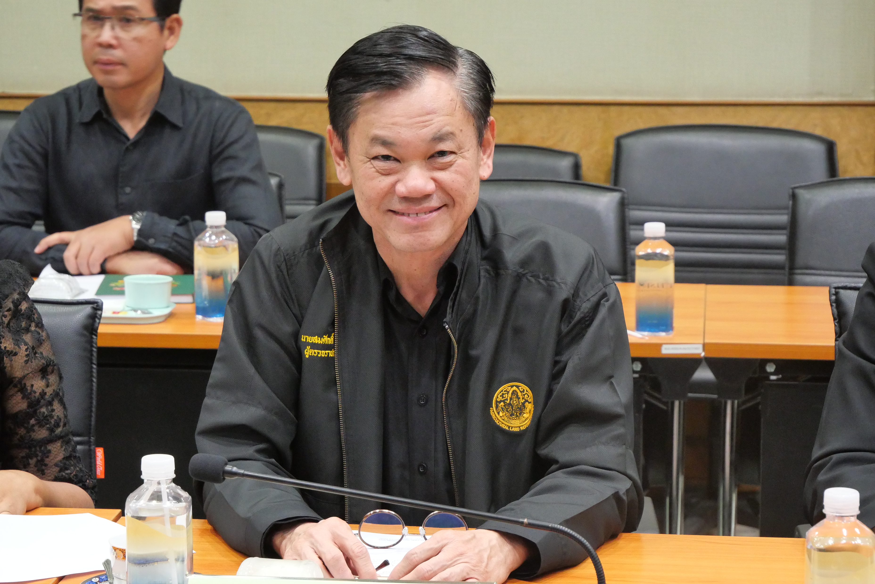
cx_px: 438
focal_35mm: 110
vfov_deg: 12.5
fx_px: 2675
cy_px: 292
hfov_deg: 18.6
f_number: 5.6
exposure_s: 1/40
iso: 3200
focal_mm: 53
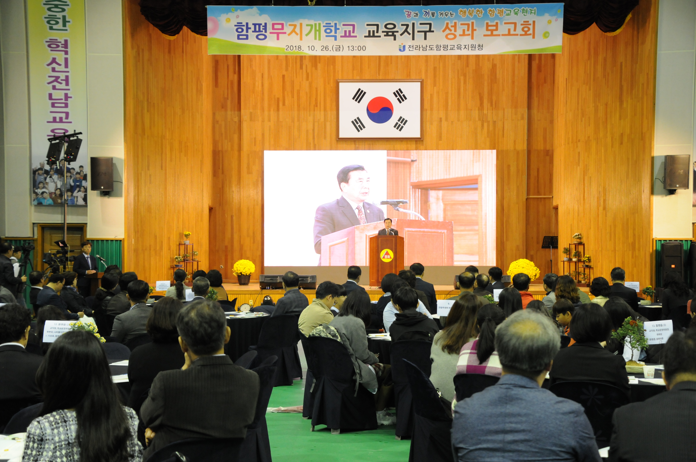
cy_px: 231
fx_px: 1159
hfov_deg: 33.4
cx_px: 348
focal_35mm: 60
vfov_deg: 22.6
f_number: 4.2
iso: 1250
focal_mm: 40
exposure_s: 1/50
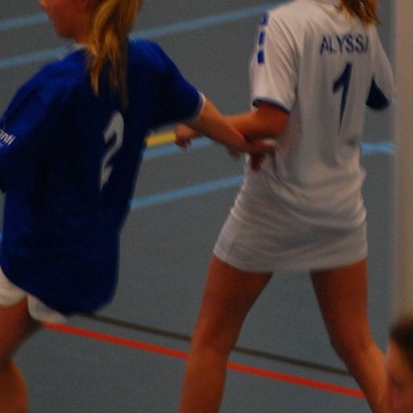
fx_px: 5156
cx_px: 274
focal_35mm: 382
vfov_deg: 4.6
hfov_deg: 4.6
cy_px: 168
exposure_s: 1/60
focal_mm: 120
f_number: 4.8
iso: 800
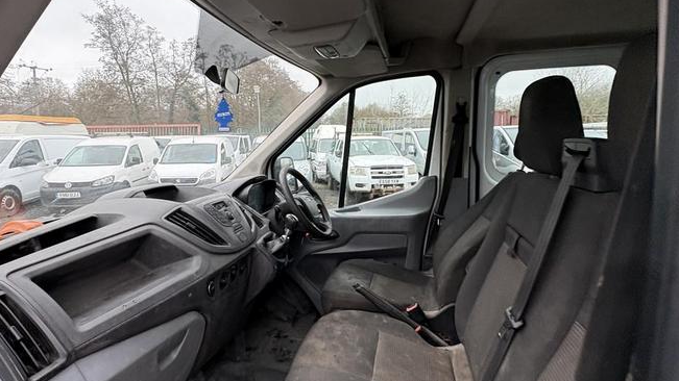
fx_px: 378
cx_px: 315
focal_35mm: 21
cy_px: 188
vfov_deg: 53.6
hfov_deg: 83.7
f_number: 2.2
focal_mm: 2.22
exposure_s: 1/99
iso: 100
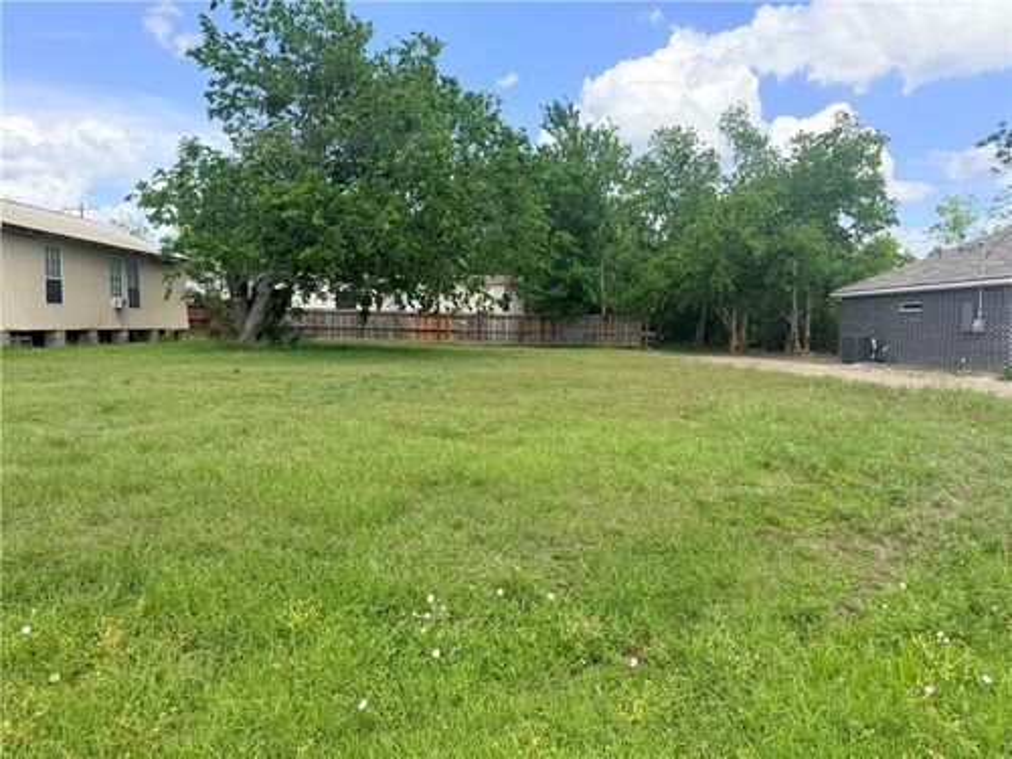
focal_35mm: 24
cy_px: 380
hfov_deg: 71.6
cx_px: 506
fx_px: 702
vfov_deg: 56.8
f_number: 1.78
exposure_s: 1/2801
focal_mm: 6.76
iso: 100
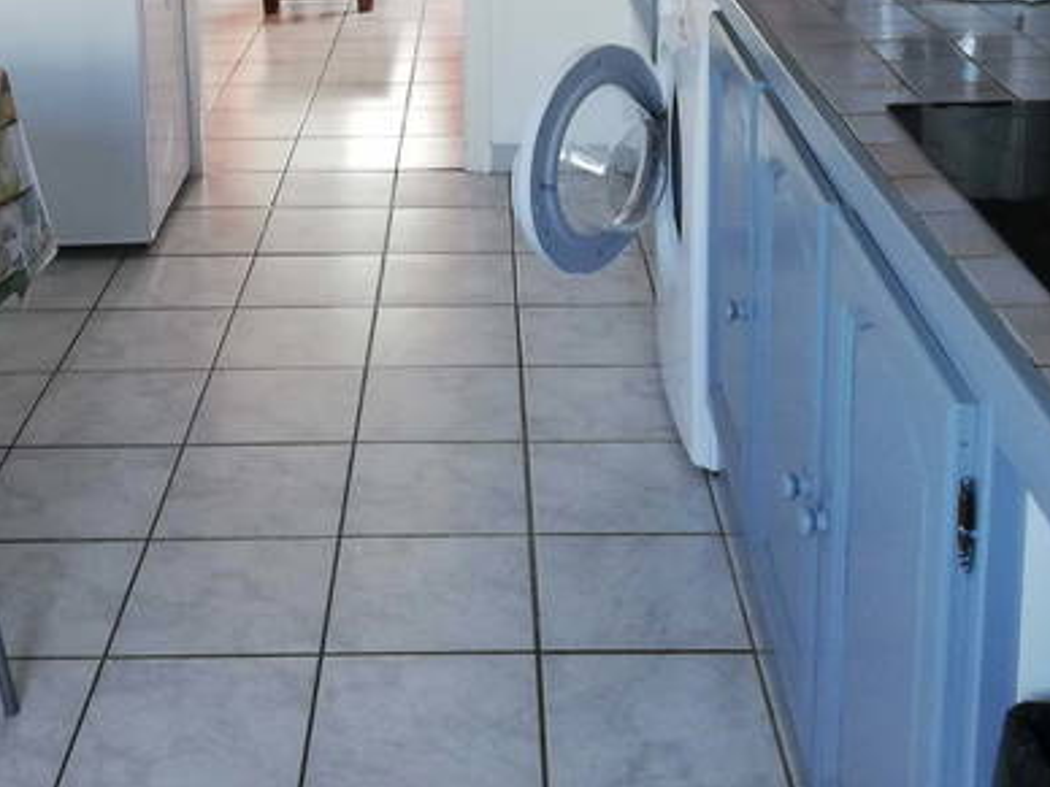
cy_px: -11
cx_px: 501
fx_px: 1668
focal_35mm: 55
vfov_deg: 25.2
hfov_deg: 34.9
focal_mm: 3.81
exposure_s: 1/33.3
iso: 125
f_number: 2.2
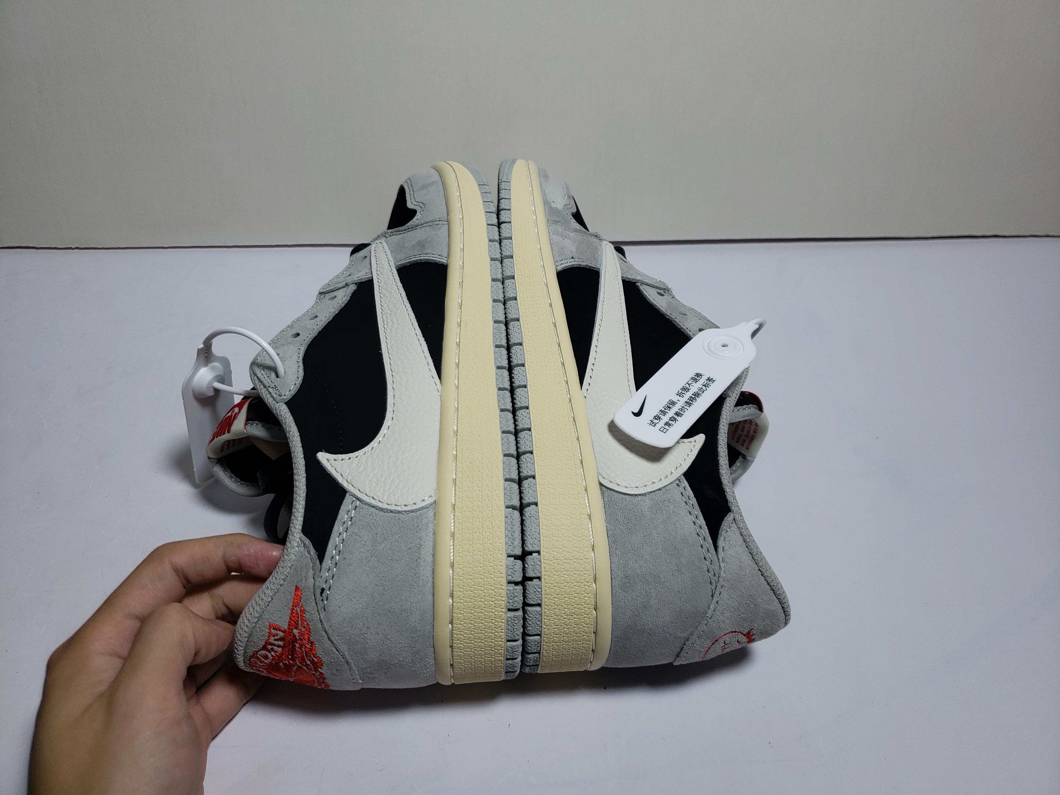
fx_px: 796
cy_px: 398
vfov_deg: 53.1
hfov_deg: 67.3
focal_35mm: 26
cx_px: 530
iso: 50
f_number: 1.5
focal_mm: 4.3
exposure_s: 1/820
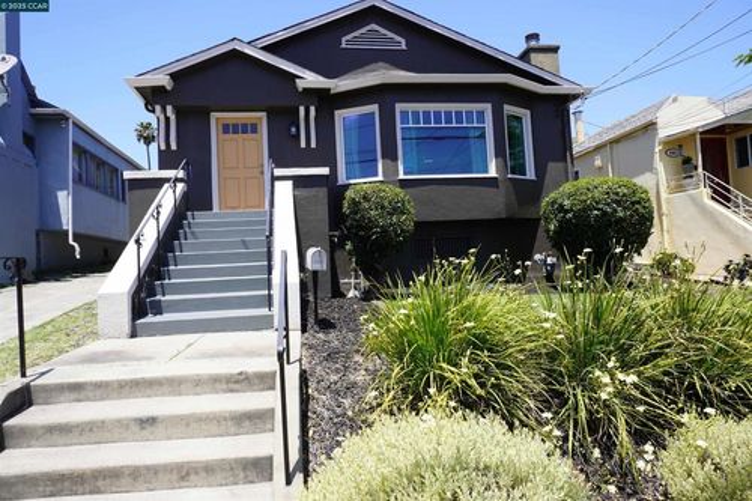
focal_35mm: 24
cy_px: 250
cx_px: 376
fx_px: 501
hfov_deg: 73.8
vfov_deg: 53.1
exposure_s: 1/125
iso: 100
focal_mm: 16
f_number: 9
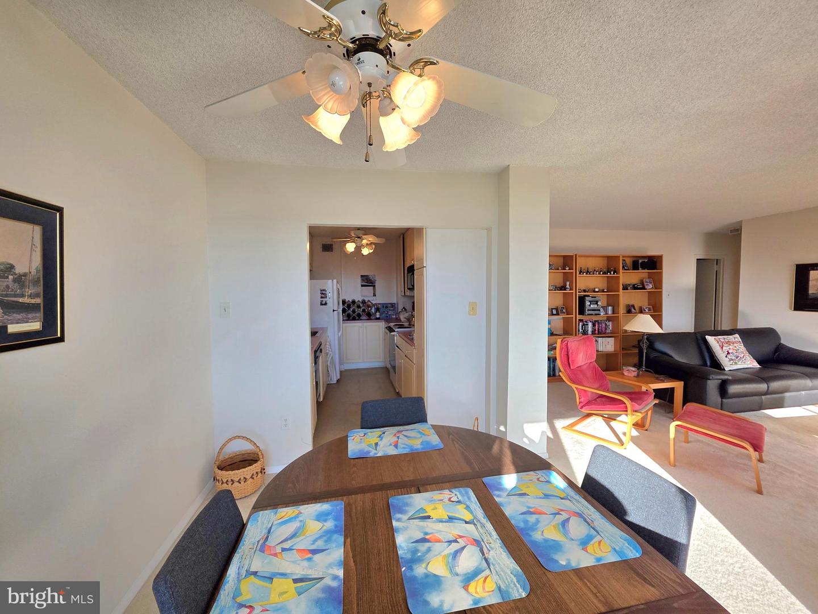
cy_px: 307
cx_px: 409
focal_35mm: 13
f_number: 1.9
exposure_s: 1/455
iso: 40
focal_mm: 2.2
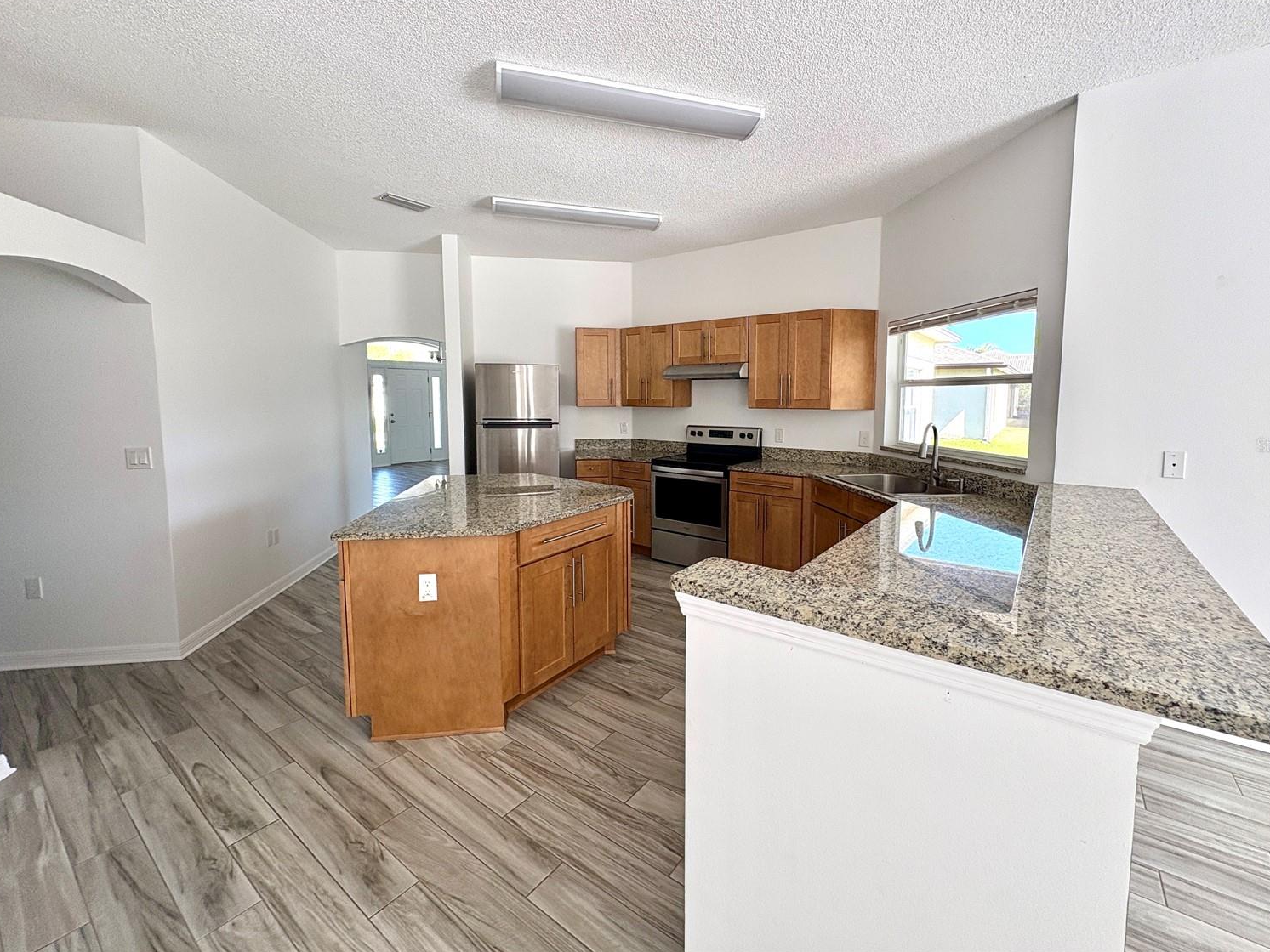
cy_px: 445
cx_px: 657
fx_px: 550
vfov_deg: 81.6
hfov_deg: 98.1
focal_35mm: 15
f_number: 2.2
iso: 100
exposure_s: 1/140
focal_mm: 2.22
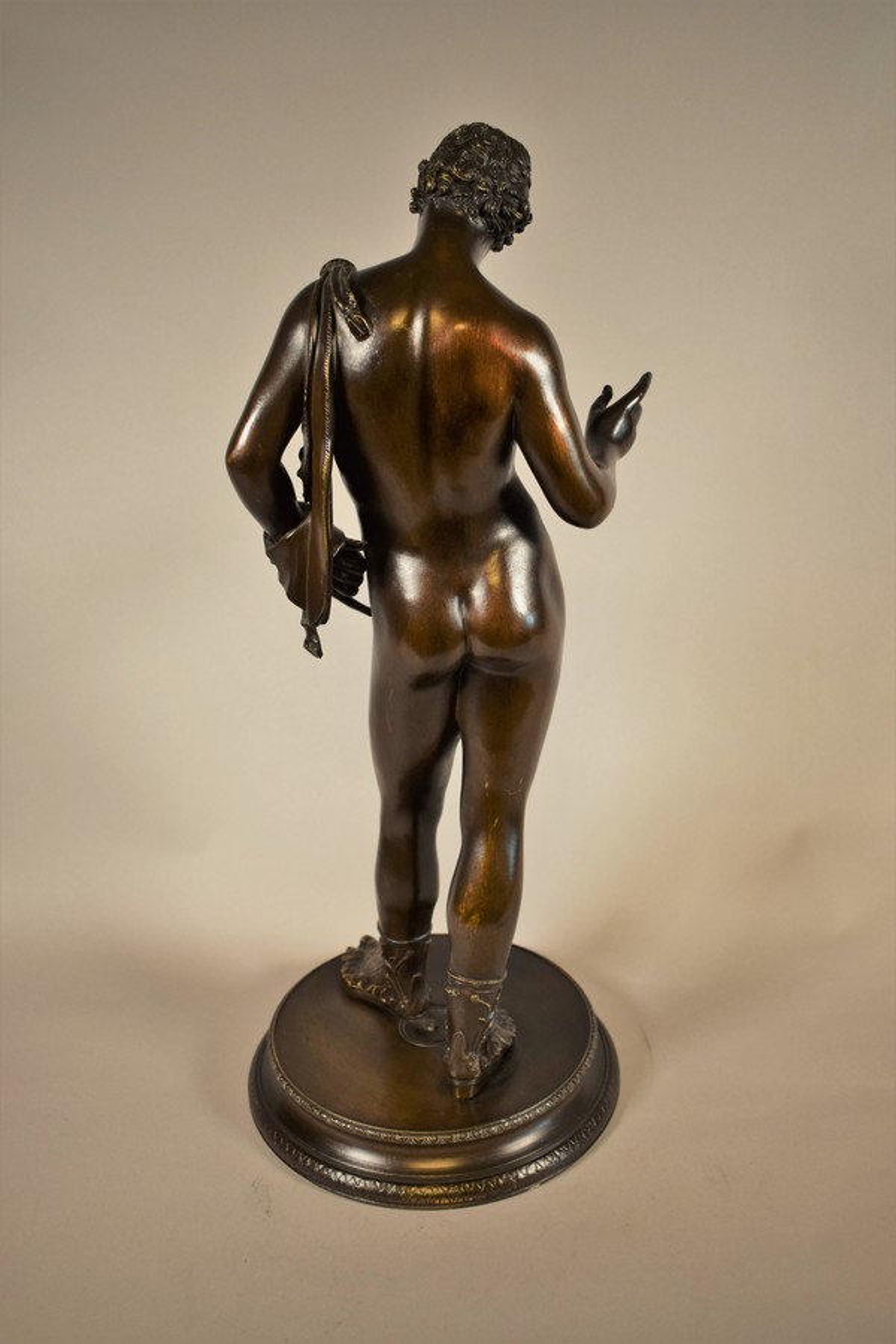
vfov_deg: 47.9
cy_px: 672
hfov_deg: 33.0
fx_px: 1512
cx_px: 448
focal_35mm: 40
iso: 450
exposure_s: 1/60
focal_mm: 27
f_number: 4
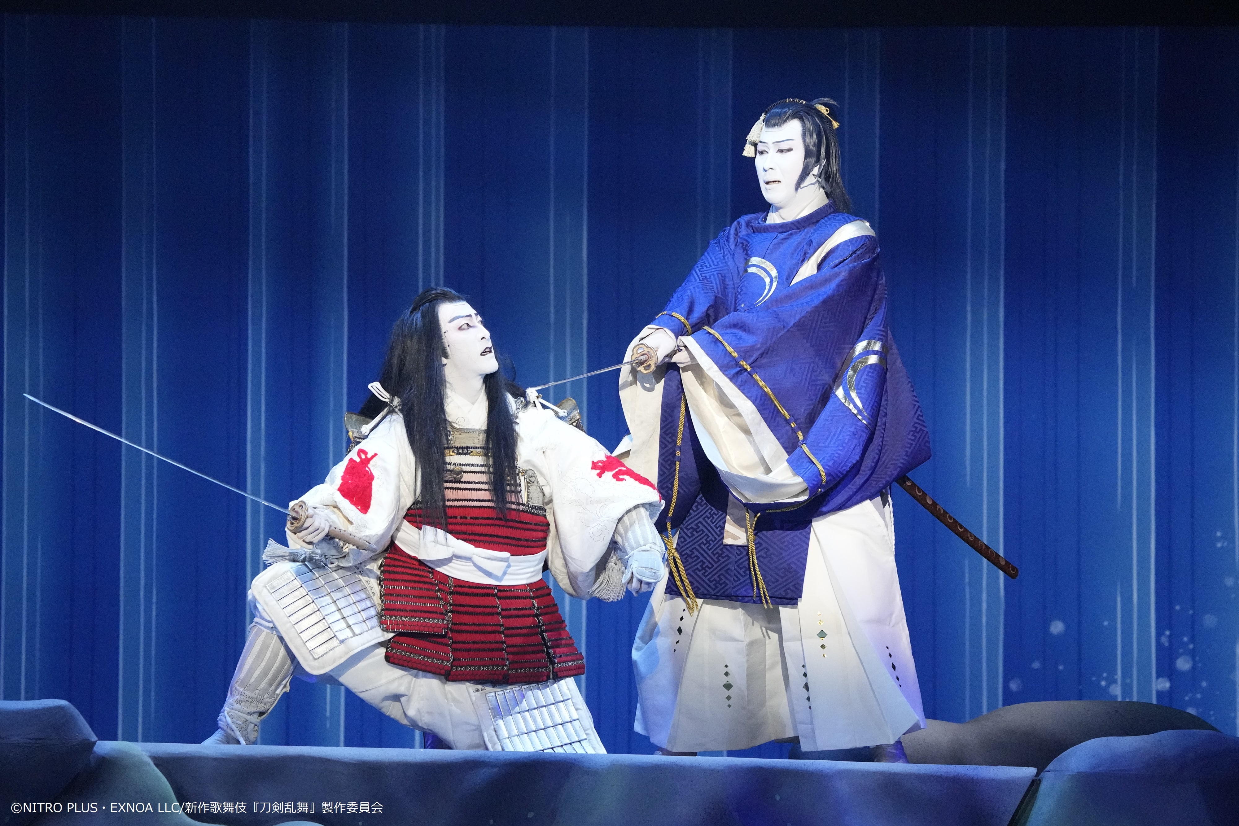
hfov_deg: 7.2
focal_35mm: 286
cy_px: 413
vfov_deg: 4.8
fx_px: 9843
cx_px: 620
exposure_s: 1/250
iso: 8000
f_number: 6.3
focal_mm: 286
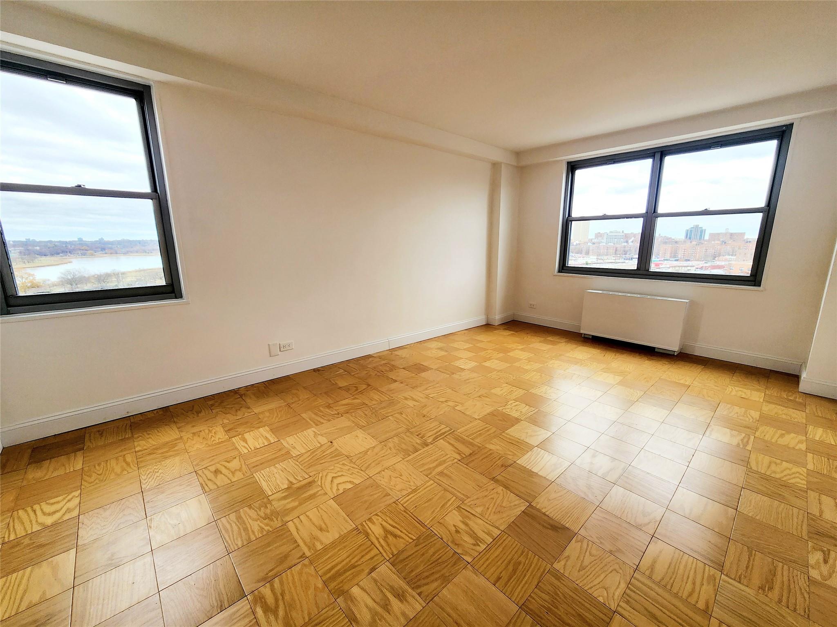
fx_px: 314
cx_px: 418
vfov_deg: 89.9
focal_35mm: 13
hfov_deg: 106.2
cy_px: 314
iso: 80
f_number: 2.2
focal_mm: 2.2
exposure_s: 1/120
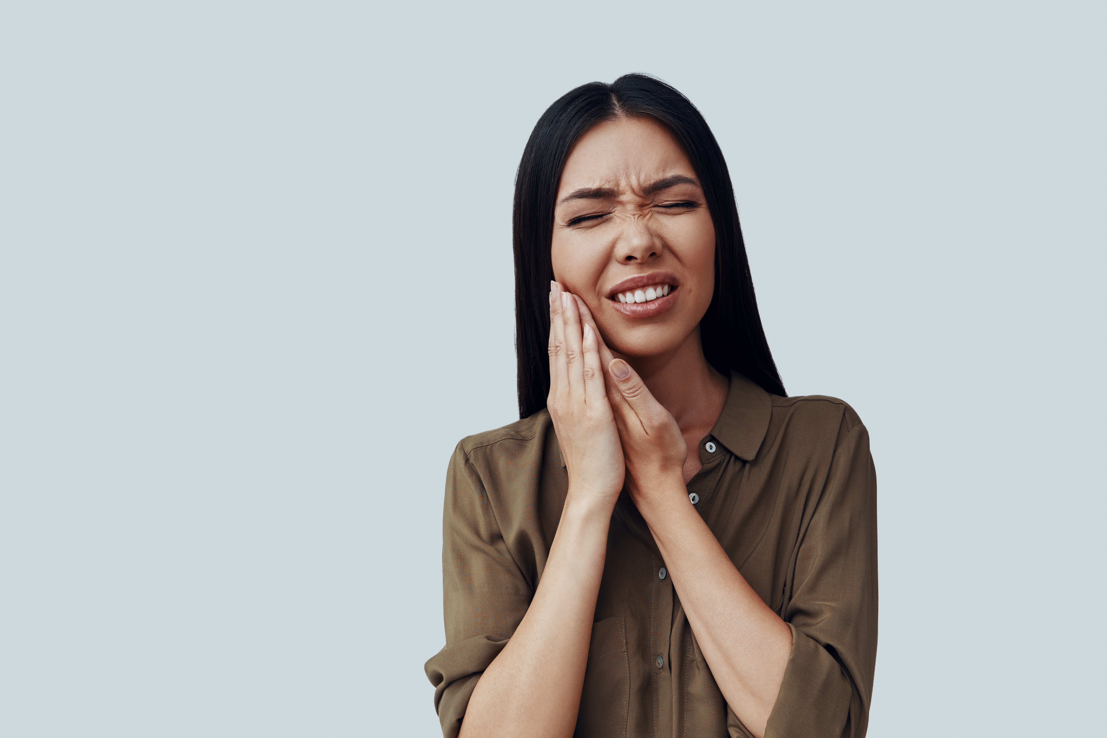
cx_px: 554
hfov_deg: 48.5
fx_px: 1230
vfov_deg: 33.4
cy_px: 369
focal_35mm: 40
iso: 200
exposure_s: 1/125
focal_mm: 40
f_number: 9
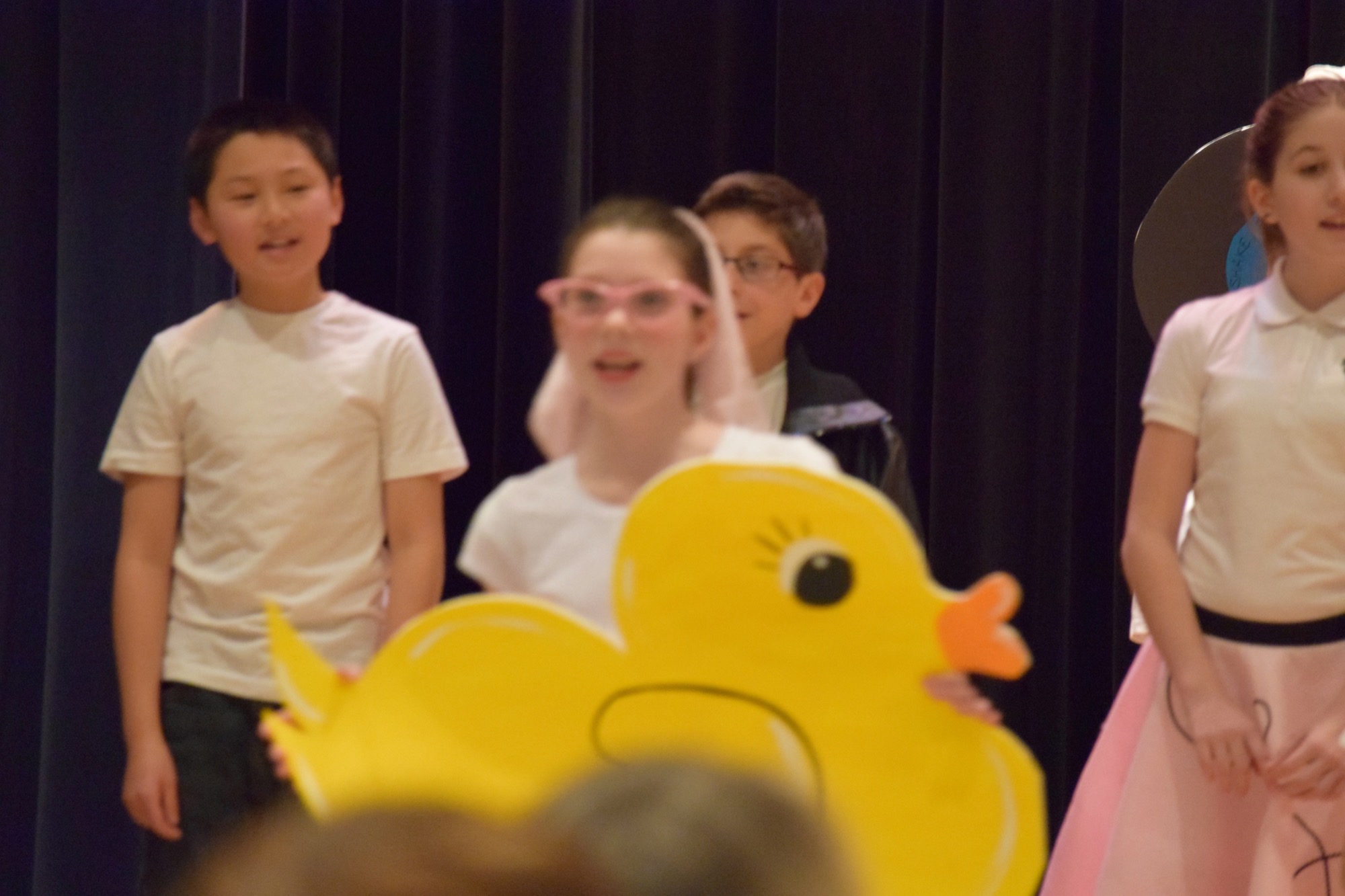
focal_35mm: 218
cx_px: 672
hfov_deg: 9.5
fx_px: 8125
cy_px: 448
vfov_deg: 6.3
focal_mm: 145
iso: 6400
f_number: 5
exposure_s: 1/50
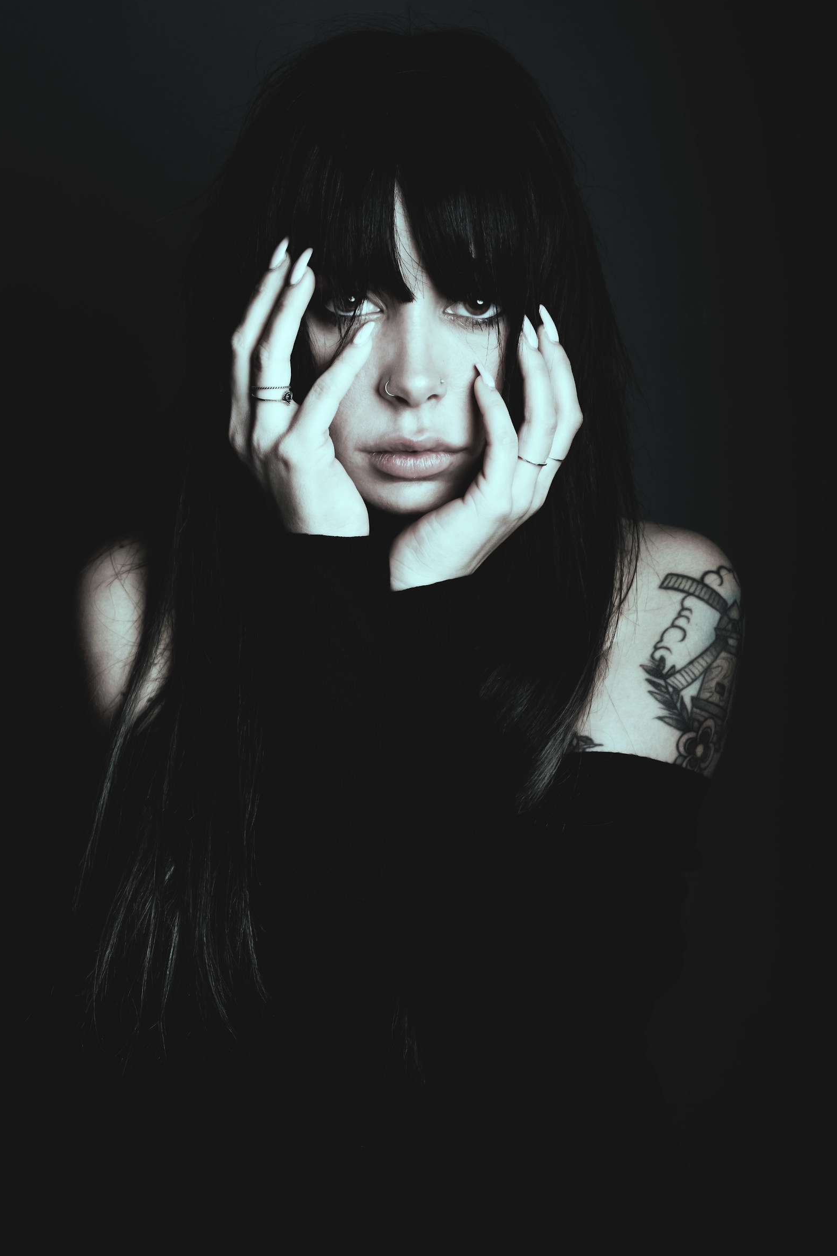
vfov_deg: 38.9
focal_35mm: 51
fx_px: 1778
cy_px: 625
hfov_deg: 26.5
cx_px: 421
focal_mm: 50
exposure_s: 1/250
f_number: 13
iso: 200
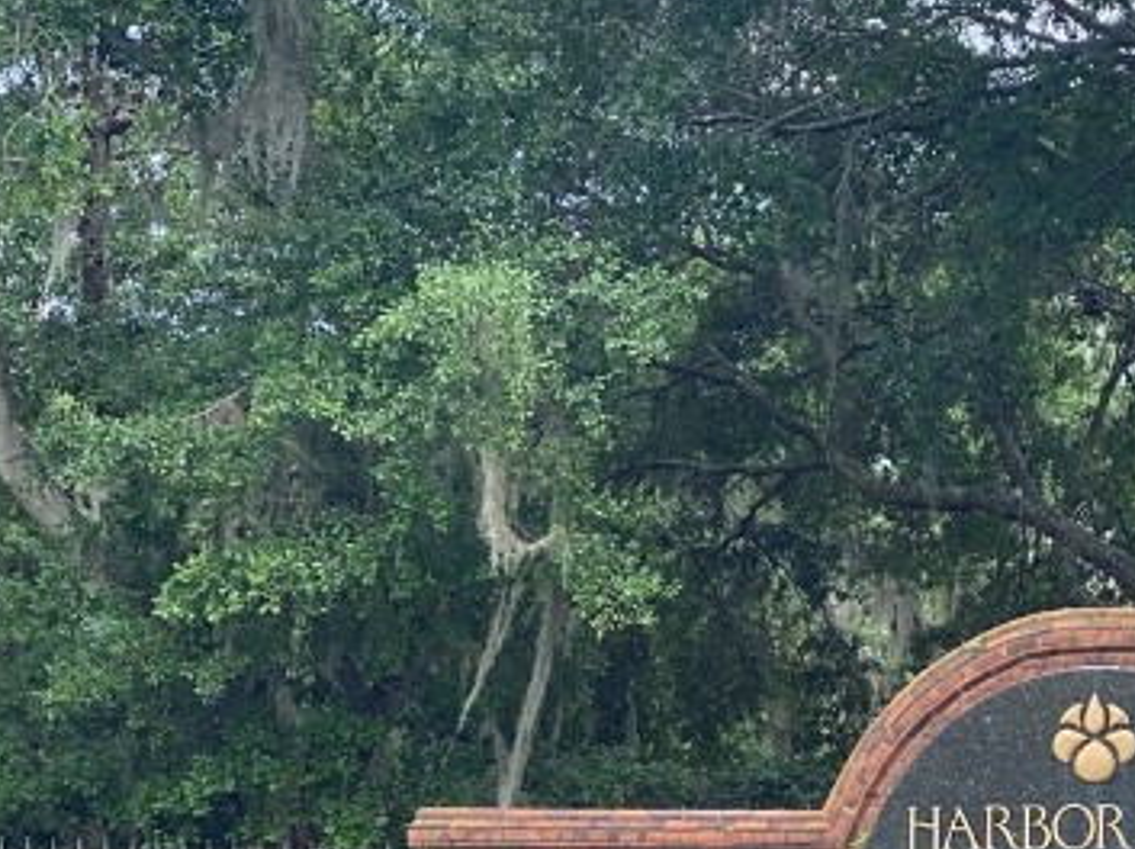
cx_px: 1016
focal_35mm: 151
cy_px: 913
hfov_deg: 13.0
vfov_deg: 9.7
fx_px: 4946
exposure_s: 1/165
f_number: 2
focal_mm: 6
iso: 20
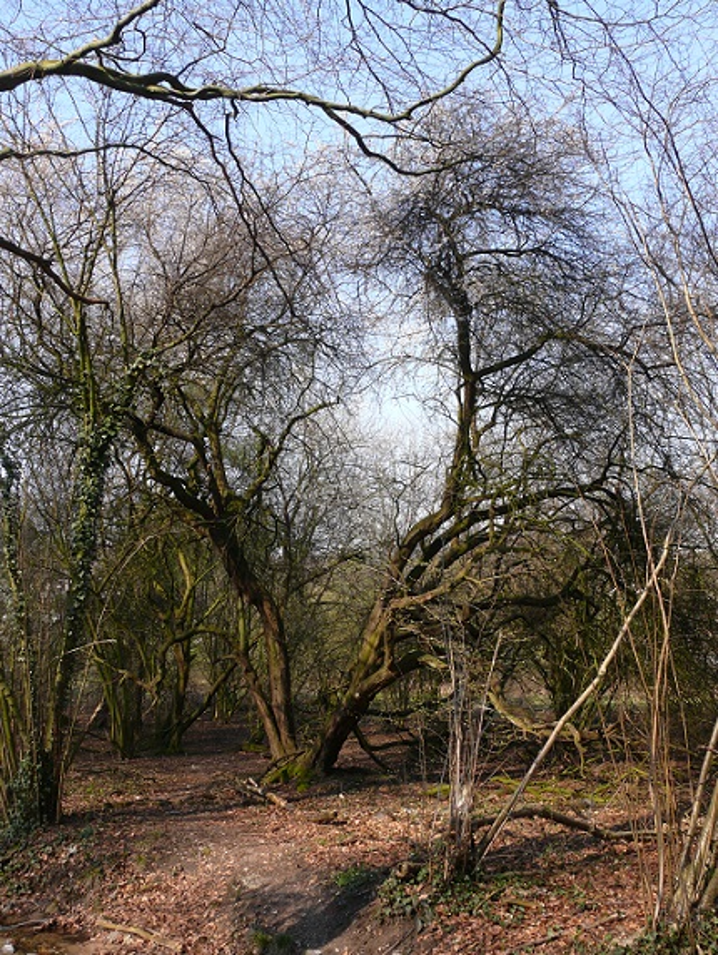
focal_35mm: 38
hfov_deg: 37.8
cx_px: 359
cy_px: 478
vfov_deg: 48.9
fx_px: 1049
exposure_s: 1/200
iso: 100
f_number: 4.5
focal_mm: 8
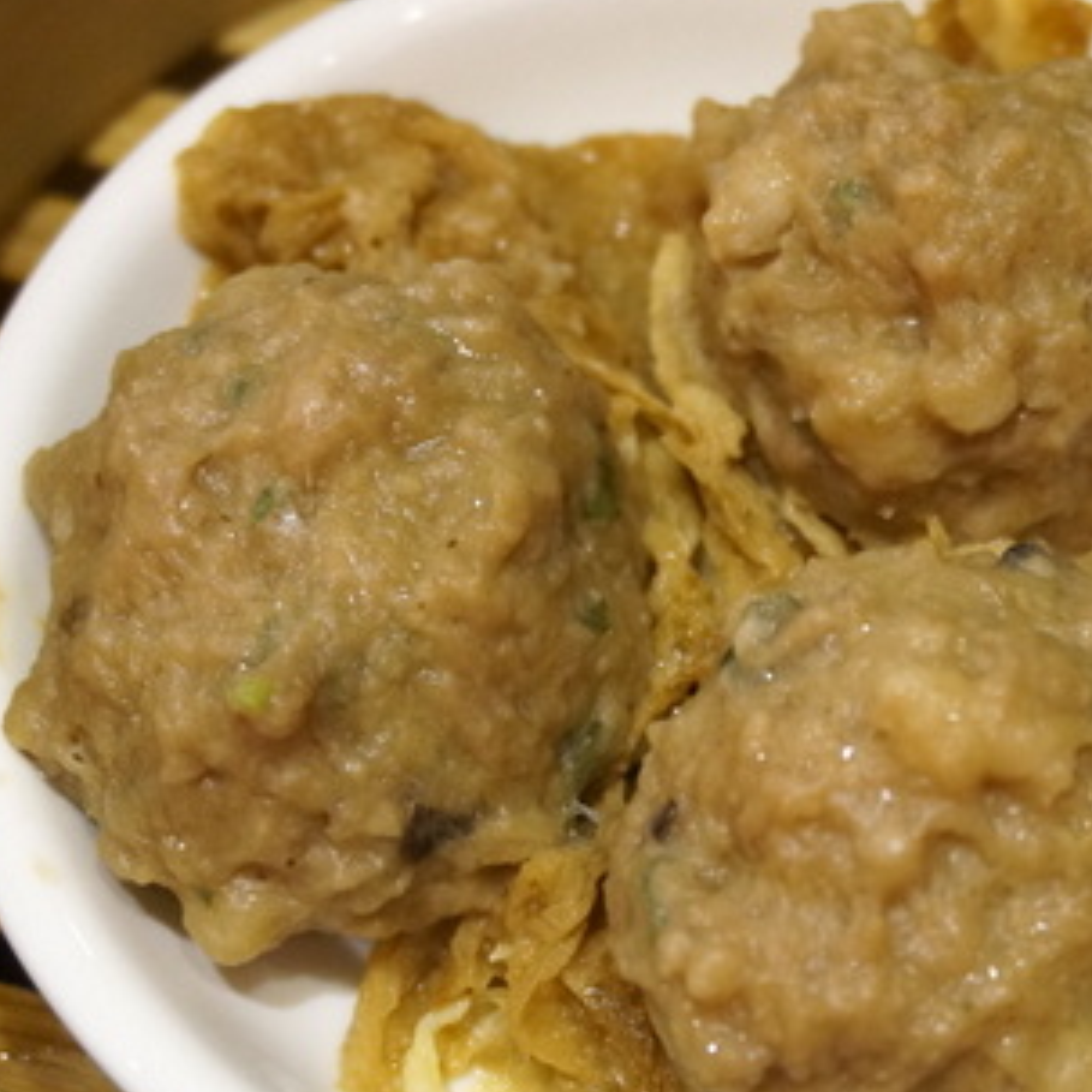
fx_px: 3069
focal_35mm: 86
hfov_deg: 20.0
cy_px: 568
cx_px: 818
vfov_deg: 20.2
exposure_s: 1/60
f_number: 5
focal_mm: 32
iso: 1600
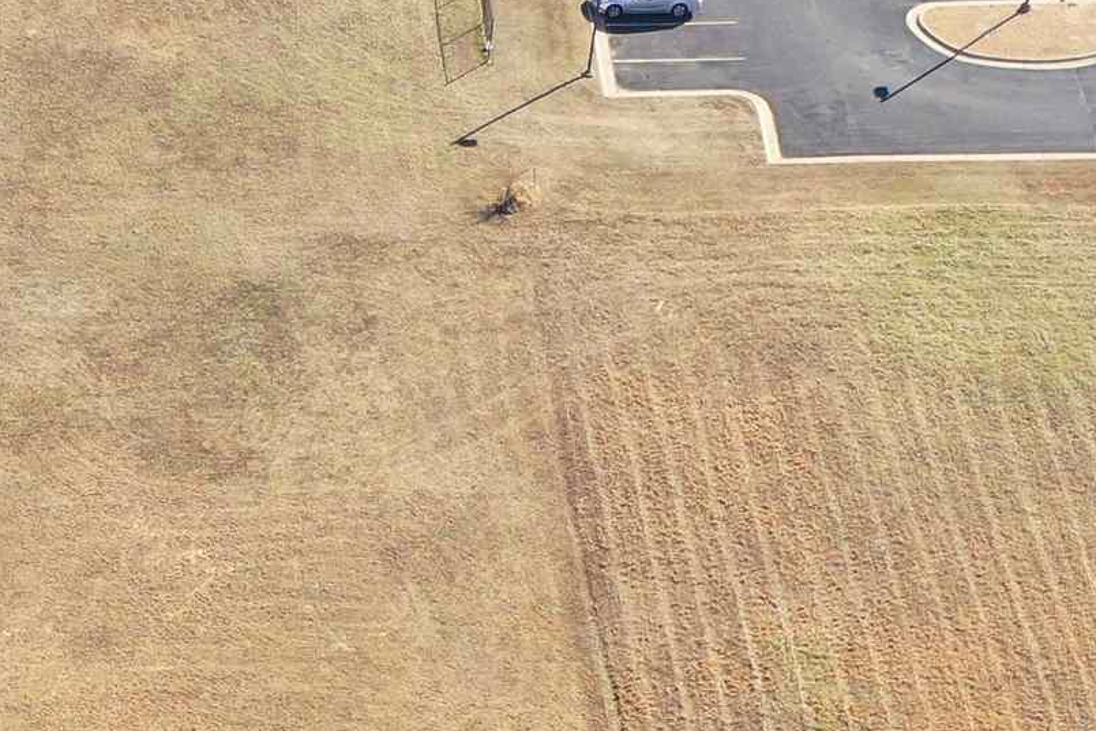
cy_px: 1368
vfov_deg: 11.7
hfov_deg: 18.4
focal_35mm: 107
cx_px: -90
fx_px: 3257
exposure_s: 1/30
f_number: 2.8
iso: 100
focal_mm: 10.26
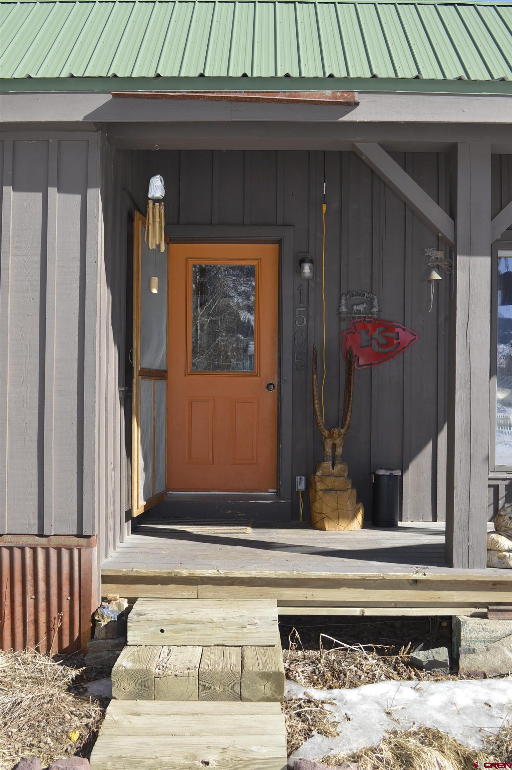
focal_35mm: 36
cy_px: 385
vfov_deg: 53.2
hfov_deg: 36.8
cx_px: 256
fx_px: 770
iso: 100
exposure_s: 1/200
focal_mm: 24
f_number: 7.1
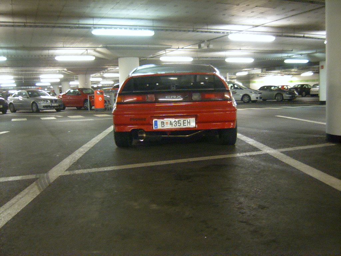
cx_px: 170
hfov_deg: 52.6
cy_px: 128
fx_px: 345
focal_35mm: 35
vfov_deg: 40.7
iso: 100
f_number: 2.8
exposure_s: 1/4
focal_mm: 5.8
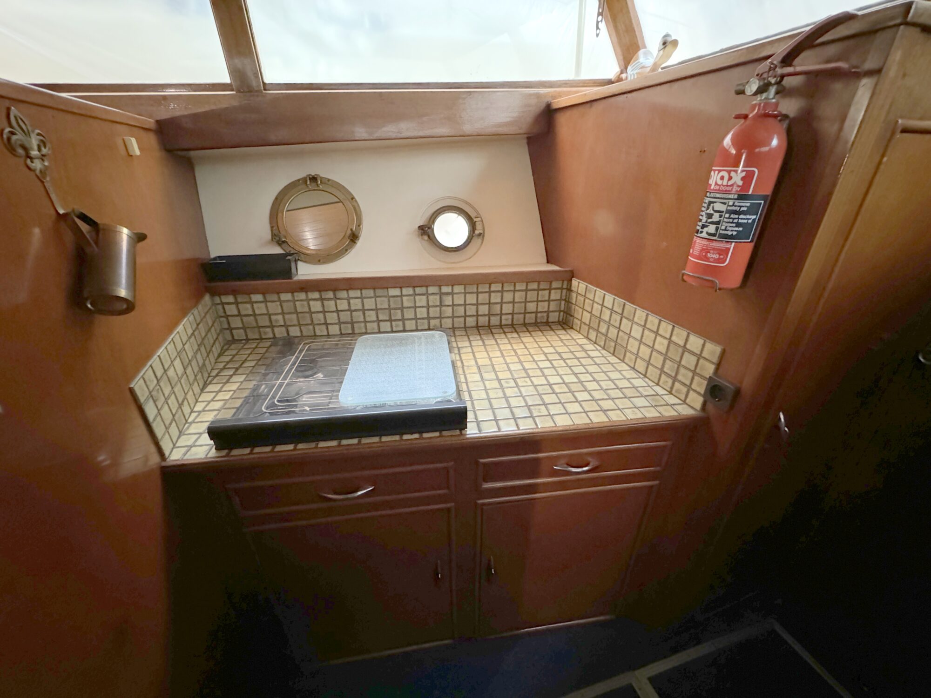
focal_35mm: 14
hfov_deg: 102.1
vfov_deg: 85.7
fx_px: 377
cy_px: 349
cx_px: 466
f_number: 2.2
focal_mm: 2.22
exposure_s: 1/33
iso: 1600
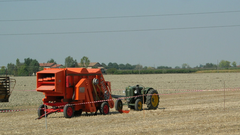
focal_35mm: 141
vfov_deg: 8.6
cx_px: 118
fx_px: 897
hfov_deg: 15.2
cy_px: 95
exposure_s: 1/270
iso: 64
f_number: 8.2
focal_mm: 23.4
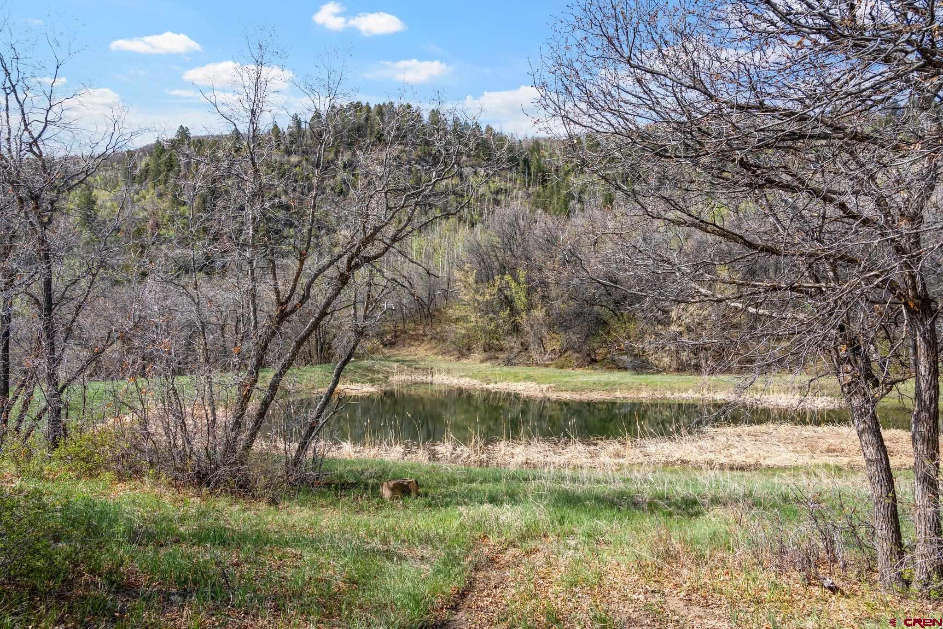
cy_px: 314
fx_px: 681
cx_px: 472
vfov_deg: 49.5
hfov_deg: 69.4
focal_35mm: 26
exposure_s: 1/640
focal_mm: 26
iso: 400
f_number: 8
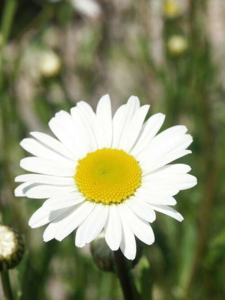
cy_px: 150
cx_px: 112
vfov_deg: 9.9
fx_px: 1725
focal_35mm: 199
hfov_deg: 7.5
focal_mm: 50.48
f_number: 9.5
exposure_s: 1/350
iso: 100
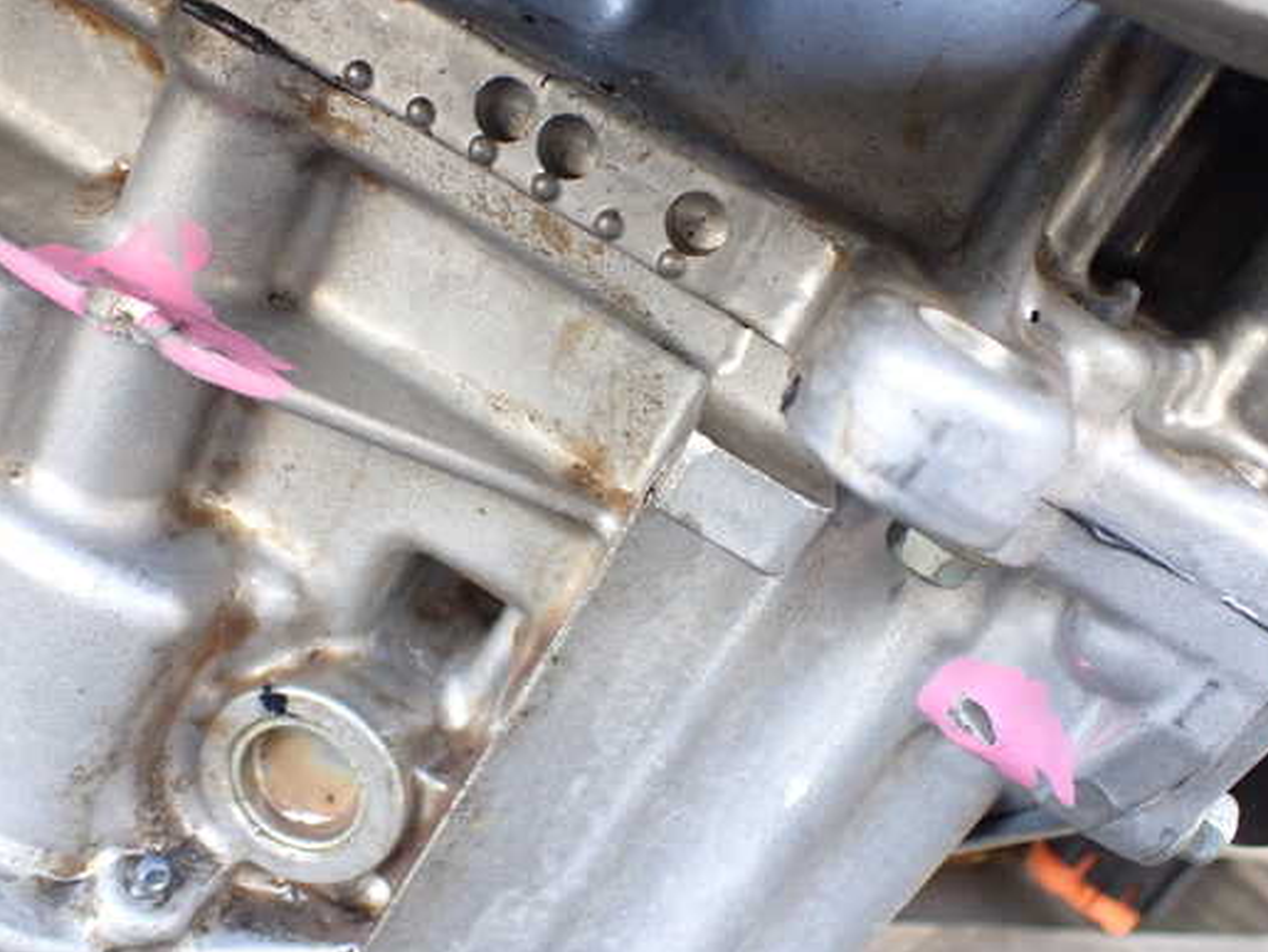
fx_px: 1283
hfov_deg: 52.6
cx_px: 617
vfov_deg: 40.7
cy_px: 471
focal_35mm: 35
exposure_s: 1/125
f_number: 2.3
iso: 500
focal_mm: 5.4
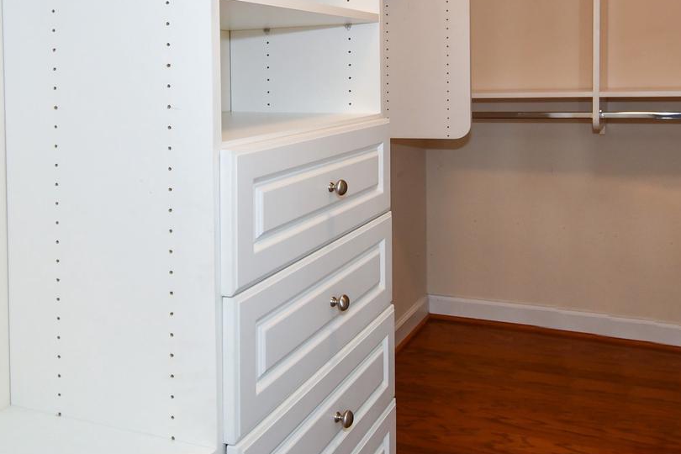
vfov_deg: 39.6
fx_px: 605
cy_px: 97
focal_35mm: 32
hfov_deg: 58.7
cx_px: 330
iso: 500
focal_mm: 12
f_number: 4
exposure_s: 1/60
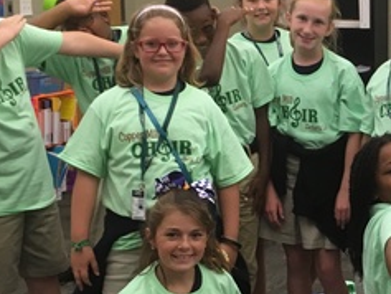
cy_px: 140
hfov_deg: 21.4
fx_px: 994
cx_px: 401
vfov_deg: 16.8
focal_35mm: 88
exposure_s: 1/30
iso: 64
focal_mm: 4.15
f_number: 2.2
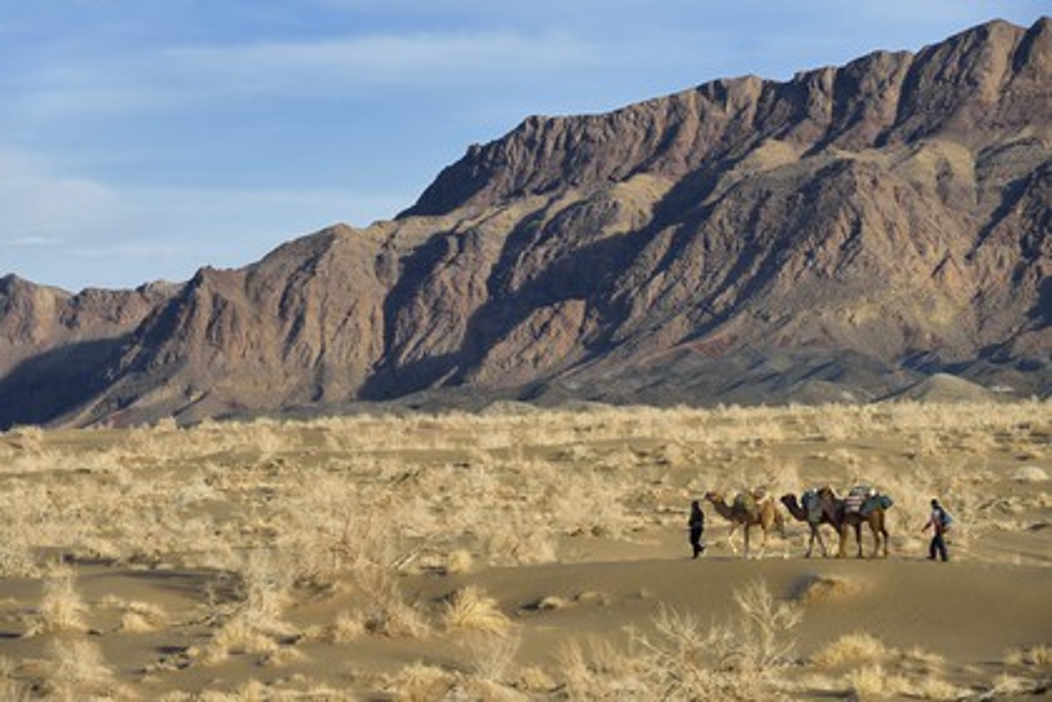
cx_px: 526
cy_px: 351
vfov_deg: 8.3
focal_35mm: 165
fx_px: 4821
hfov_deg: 12.5
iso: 200
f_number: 9
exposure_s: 1/320
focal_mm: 165
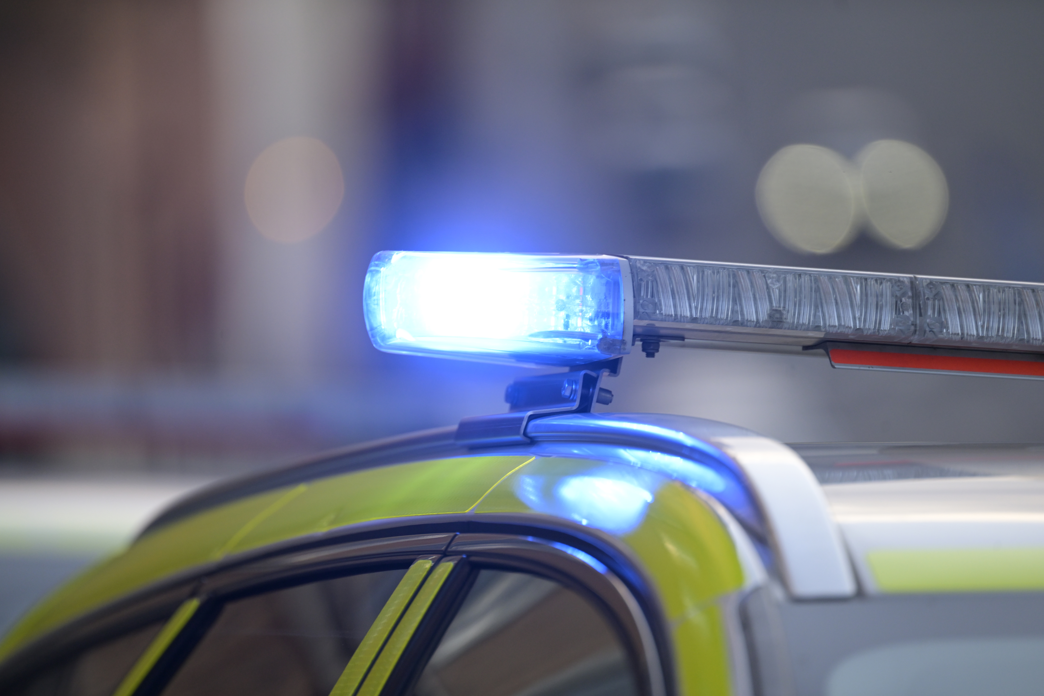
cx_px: 522
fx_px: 11599
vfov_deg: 3.4
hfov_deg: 5.2
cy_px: 348
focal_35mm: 400
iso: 1250
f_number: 5.6
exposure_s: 1/640
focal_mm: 400
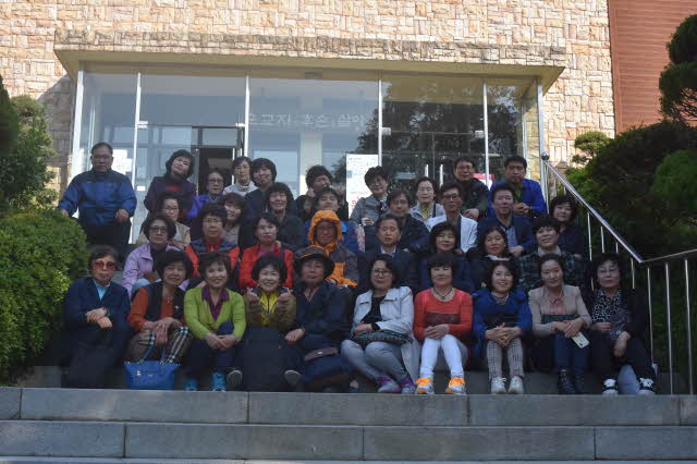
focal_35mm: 46
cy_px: 232
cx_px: 348
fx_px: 900
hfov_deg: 42.3
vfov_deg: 28.9
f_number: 8
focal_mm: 31
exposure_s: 1/500
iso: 560
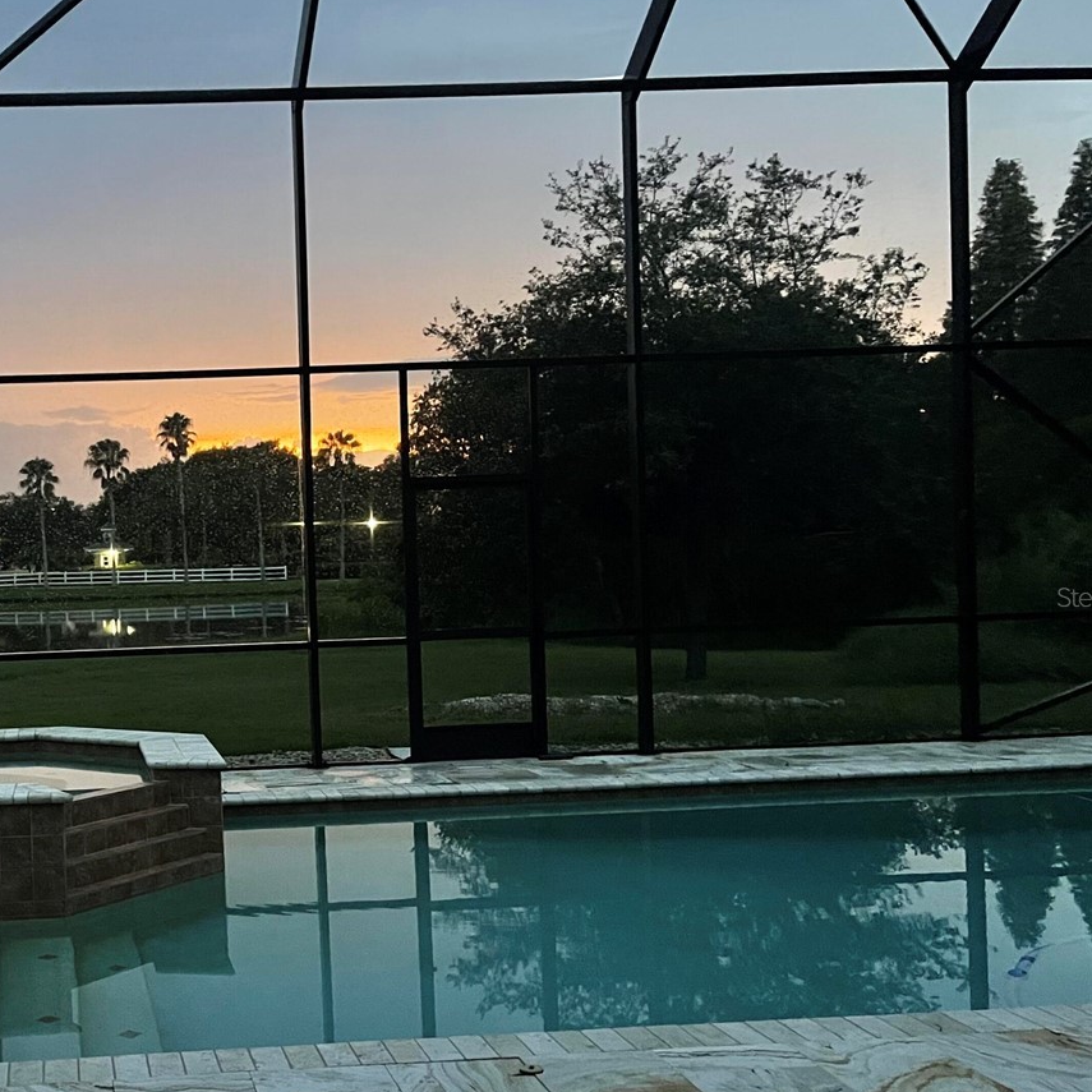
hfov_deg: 37.2
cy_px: 596
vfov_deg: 39.1
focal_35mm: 43
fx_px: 1535
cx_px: 156
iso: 800
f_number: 1.6
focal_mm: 5.1
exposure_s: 1/30
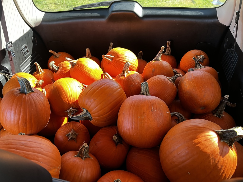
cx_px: 122
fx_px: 183
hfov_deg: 67.3
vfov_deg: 53.1
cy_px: 91
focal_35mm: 26
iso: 125
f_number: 1.5
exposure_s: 1/60
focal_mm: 5.7
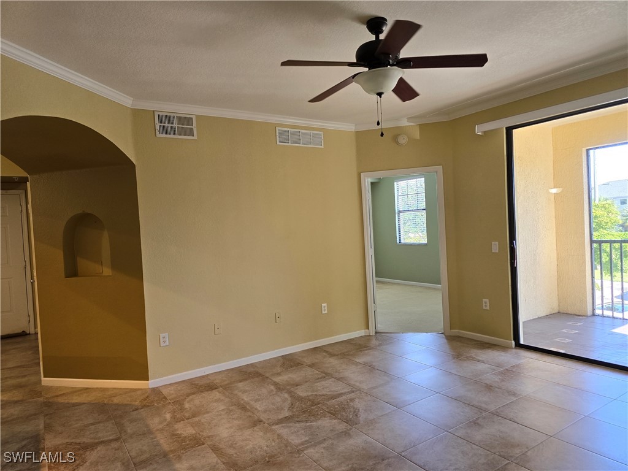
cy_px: 236
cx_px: 314
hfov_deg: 73.9
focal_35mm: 23
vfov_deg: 58.9
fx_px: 417
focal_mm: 6.3
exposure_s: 1/120
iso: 125
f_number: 1.7
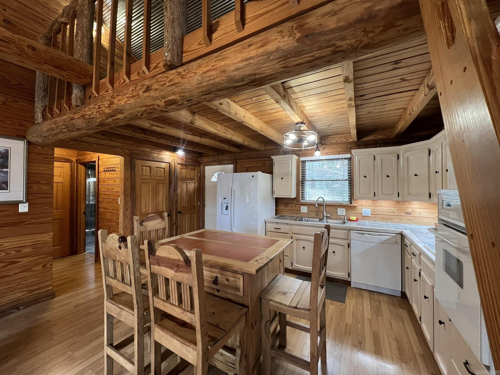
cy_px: 188
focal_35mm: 13
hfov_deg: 106.2
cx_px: 250
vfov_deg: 89.9
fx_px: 188
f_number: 1.8
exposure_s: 1/60
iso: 200
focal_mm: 1.57
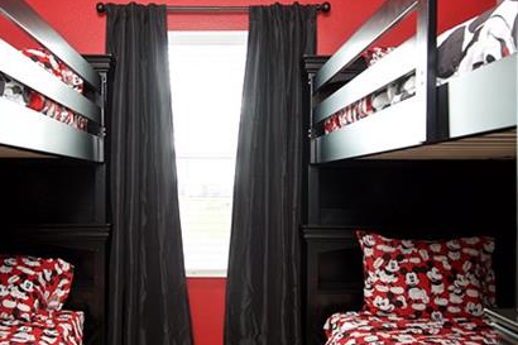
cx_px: 210
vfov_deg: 37.8
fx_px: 503
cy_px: 190
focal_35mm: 35
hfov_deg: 54.1
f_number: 4
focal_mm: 14
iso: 200
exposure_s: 1/50
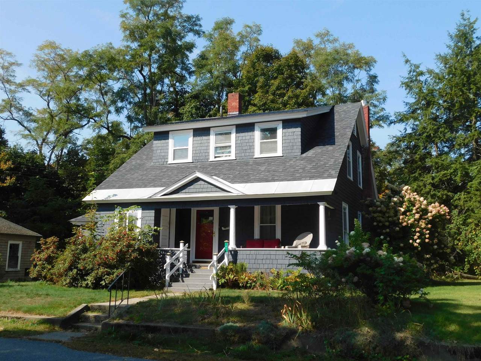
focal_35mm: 36
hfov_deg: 51.4
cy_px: 180
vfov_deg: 39.7
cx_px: 240
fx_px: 500
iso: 125
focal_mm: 6.3
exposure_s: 1/800
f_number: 3.5
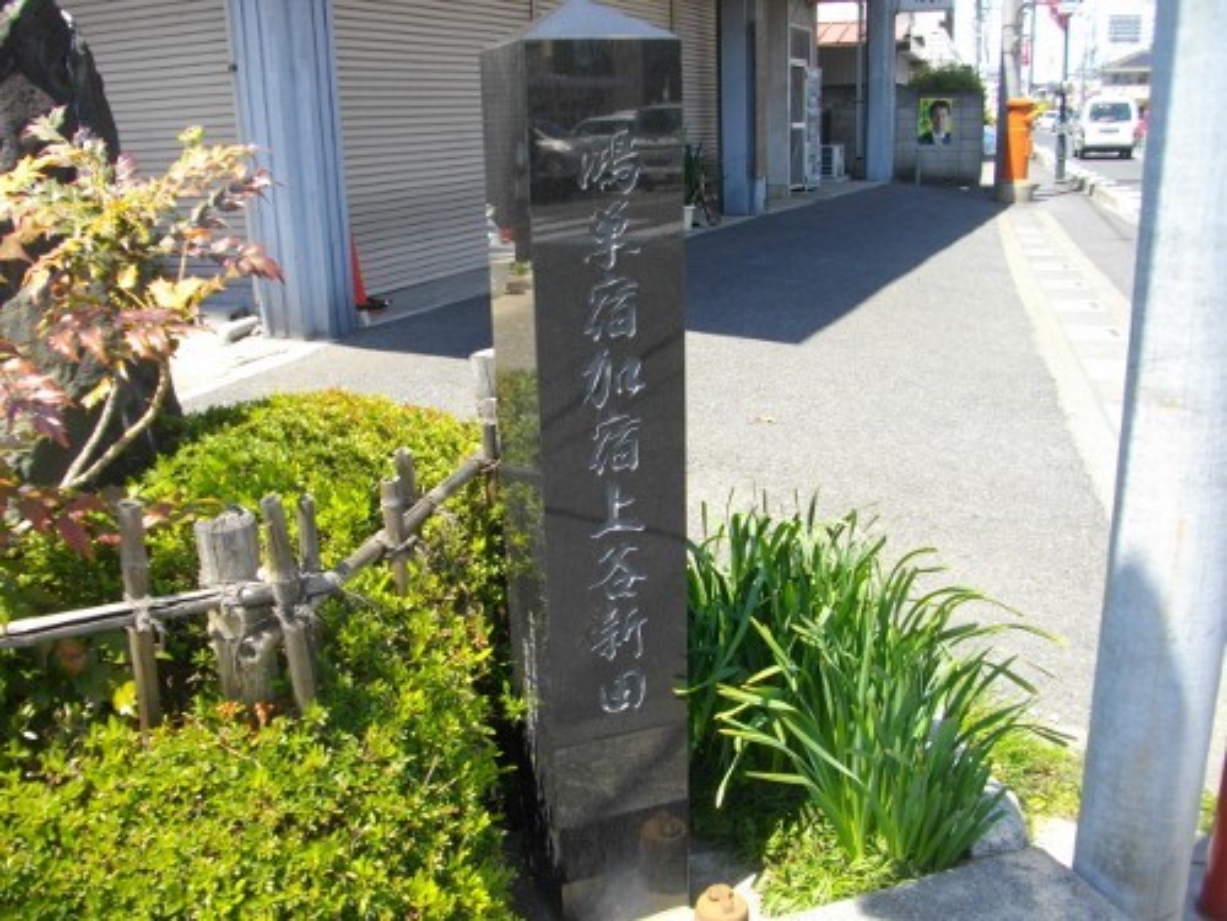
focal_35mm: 32
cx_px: 614
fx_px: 1134
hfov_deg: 56.8
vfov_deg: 44.2
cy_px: 460
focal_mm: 5.7
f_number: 2.9
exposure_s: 1/400
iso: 100
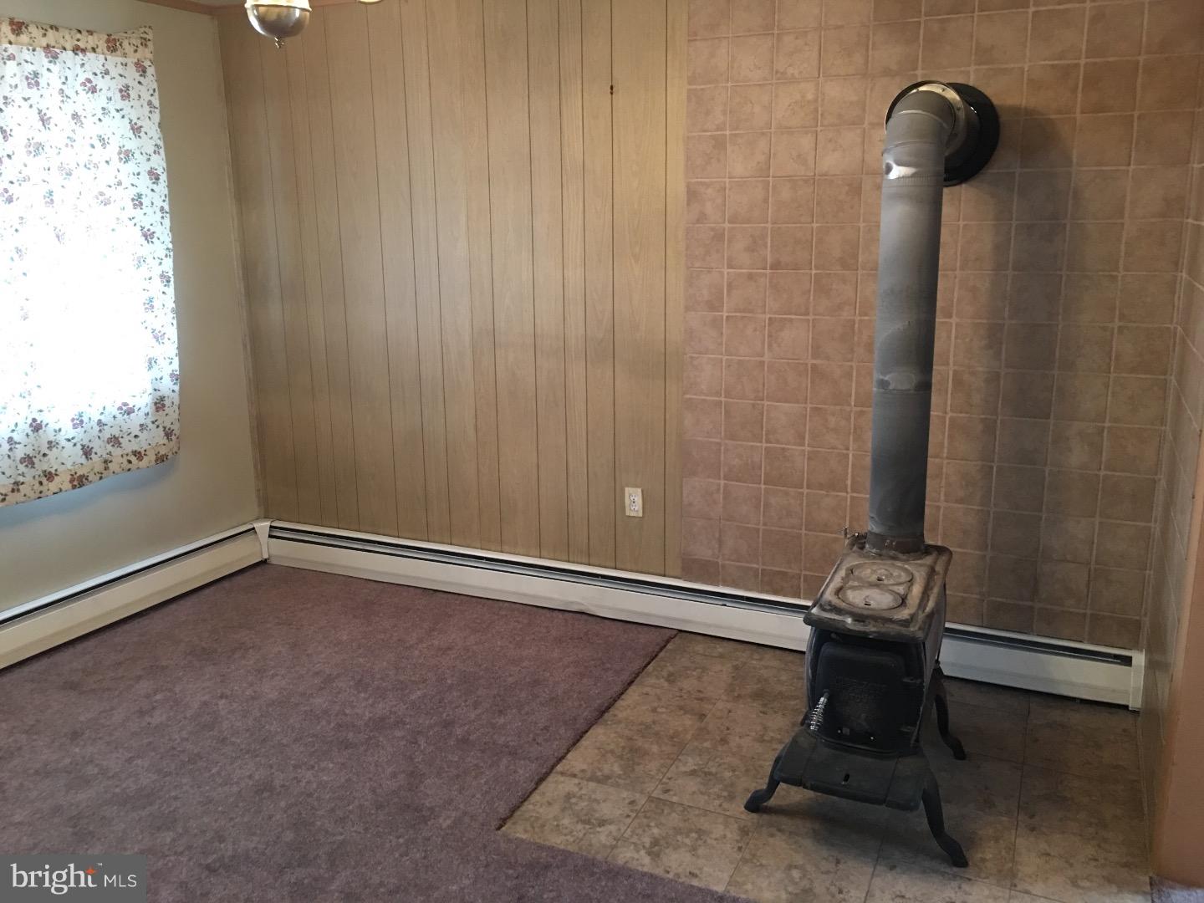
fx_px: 1009
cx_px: 602
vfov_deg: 48.2
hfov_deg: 61.7
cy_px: 452
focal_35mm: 29
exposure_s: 1/8
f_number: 2.2
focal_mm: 4.15
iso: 80
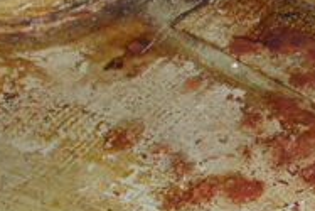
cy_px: -14
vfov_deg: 10.1
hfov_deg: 14.9
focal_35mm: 135
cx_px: 315
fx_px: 1182
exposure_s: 1/30
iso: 100
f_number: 2.8
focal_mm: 7.8
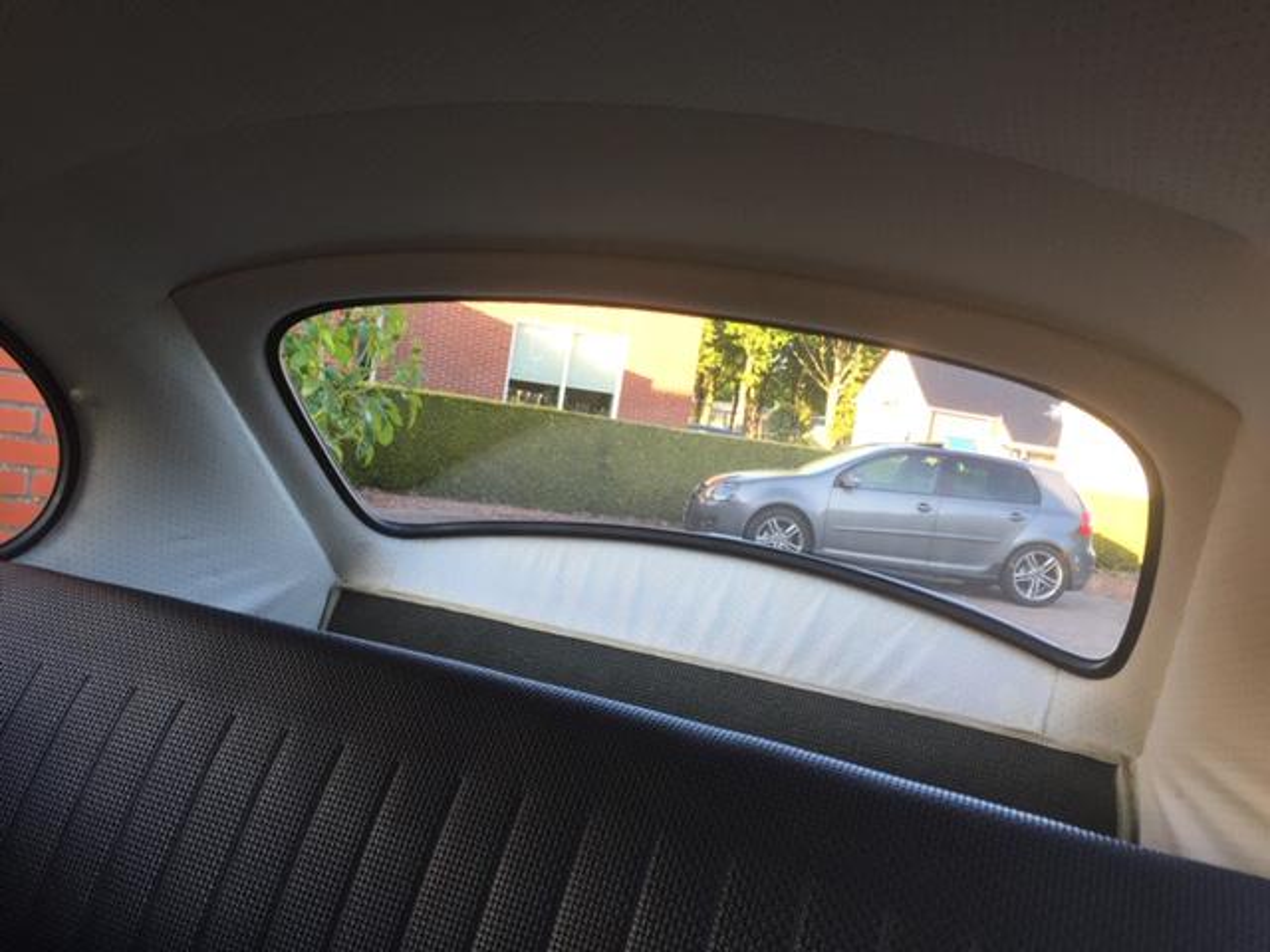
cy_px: 476
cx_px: 635
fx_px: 1064
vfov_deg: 48.2
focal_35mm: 29
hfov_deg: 61.7
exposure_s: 1/120
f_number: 2.2
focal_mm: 4.15
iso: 50
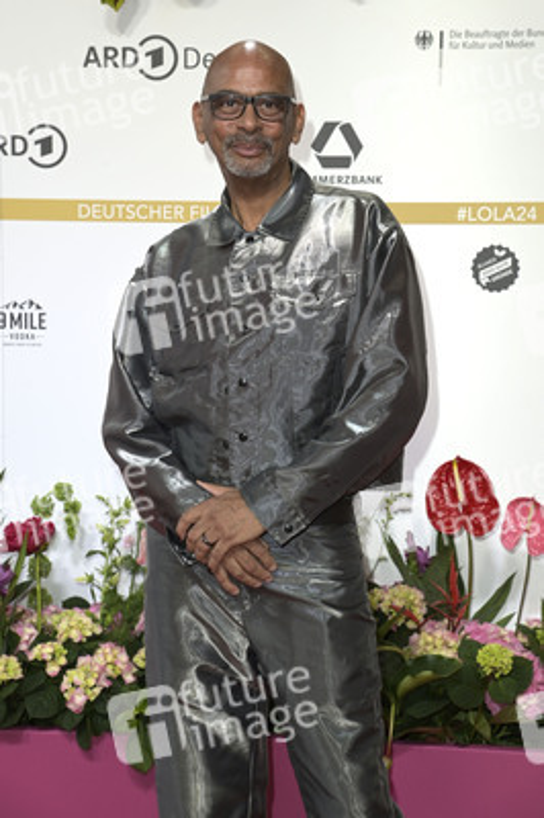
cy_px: 409
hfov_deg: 16.0
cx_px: 272
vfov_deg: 23.9
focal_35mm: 85
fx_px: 1930
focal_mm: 85
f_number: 6.3
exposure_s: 1/250
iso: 640
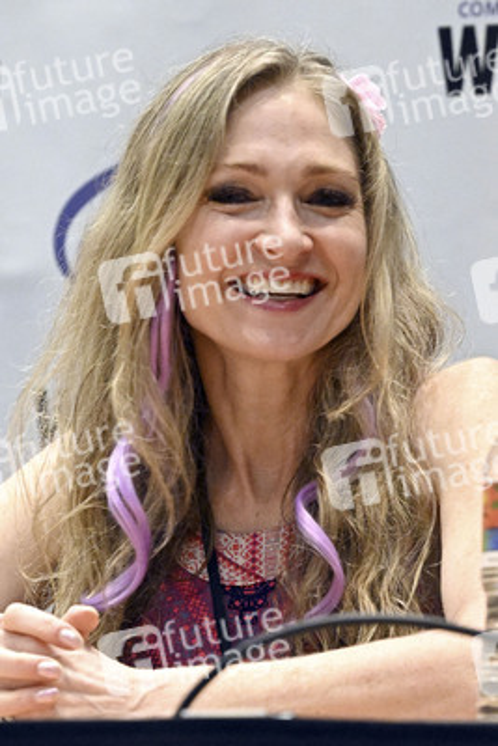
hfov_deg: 11.4
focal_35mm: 120
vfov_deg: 17.1
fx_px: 2488
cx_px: 249
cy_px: 373
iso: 6400
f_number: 5.6
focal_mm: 120
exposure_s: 1/100
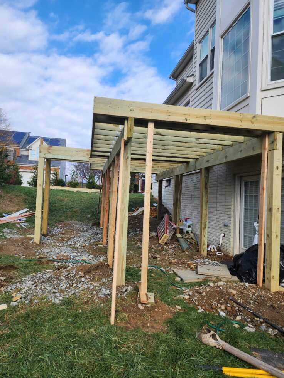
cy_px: 190
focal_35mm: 24
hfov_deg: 56.8
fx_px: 262
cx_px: 139
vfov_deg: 71.6
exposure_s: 1/538
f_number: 1.8
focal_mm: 6.4
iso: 12
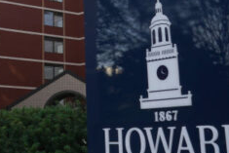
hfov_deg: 23.5
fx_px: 541
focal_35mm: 85
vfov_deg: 15.3
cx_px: 40
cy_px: -51
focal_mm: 26
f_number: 16
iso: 160
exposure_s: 1/40
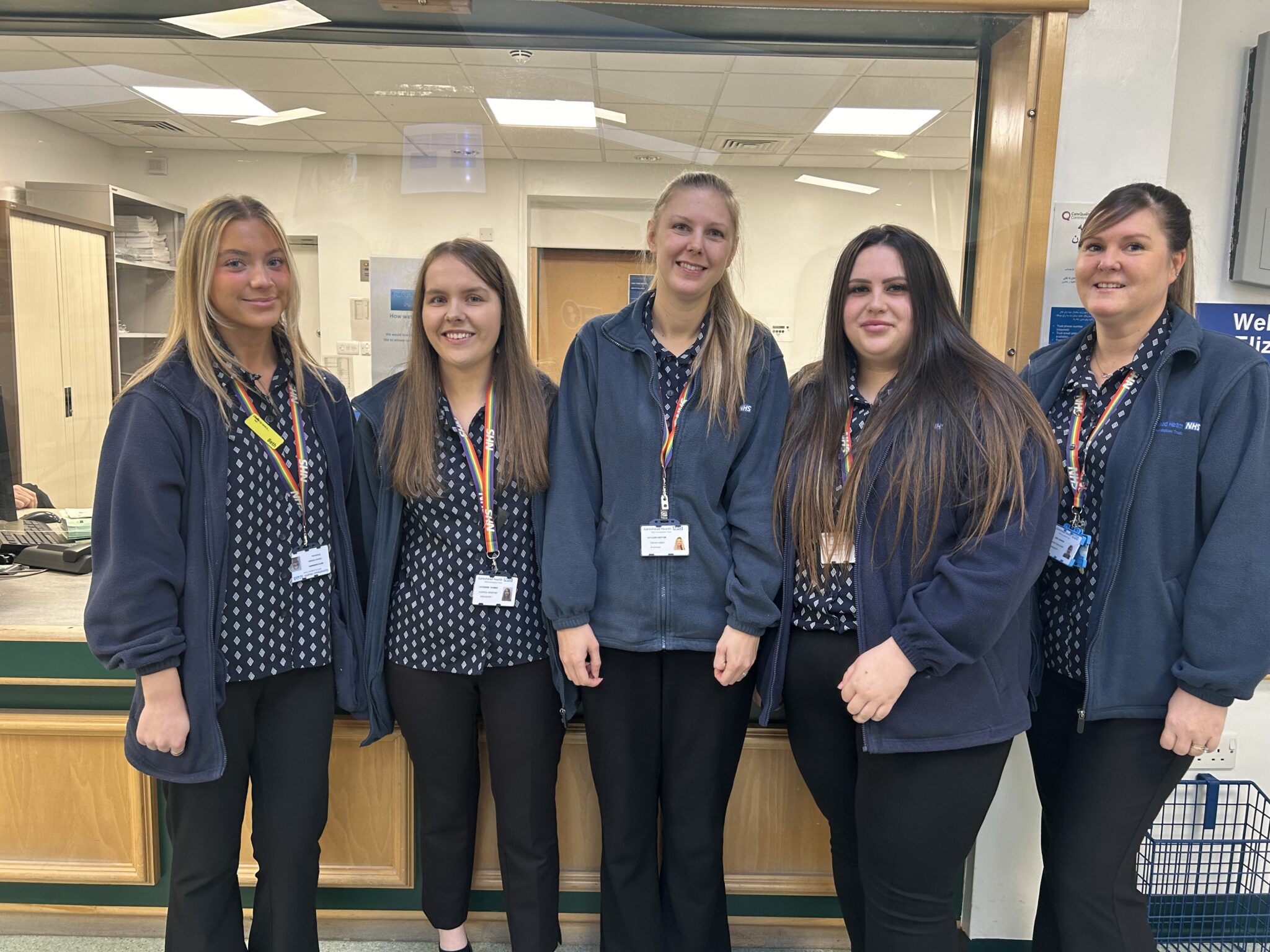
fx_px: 954
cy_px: 476
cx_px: 635
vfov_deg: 53.1
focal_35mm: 26
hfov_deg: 67.3
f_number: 1.5
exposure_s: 1/50
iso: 100
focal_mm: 5.7
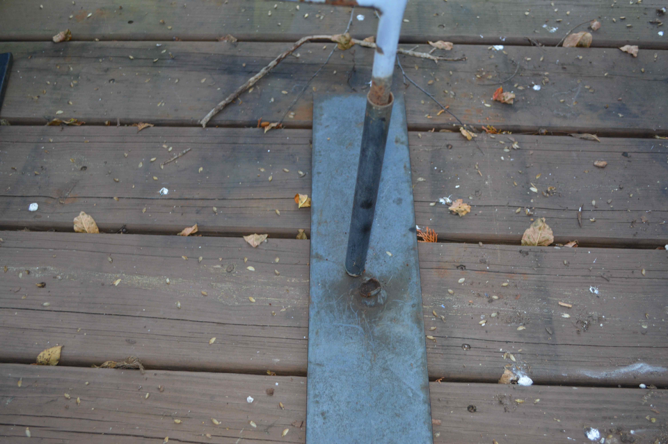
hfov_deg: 53.2
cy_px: 222
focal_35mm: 36
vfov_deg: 36.8
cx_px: 334
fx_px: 667
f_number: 4
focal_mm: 24
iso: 560
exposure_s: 1/60
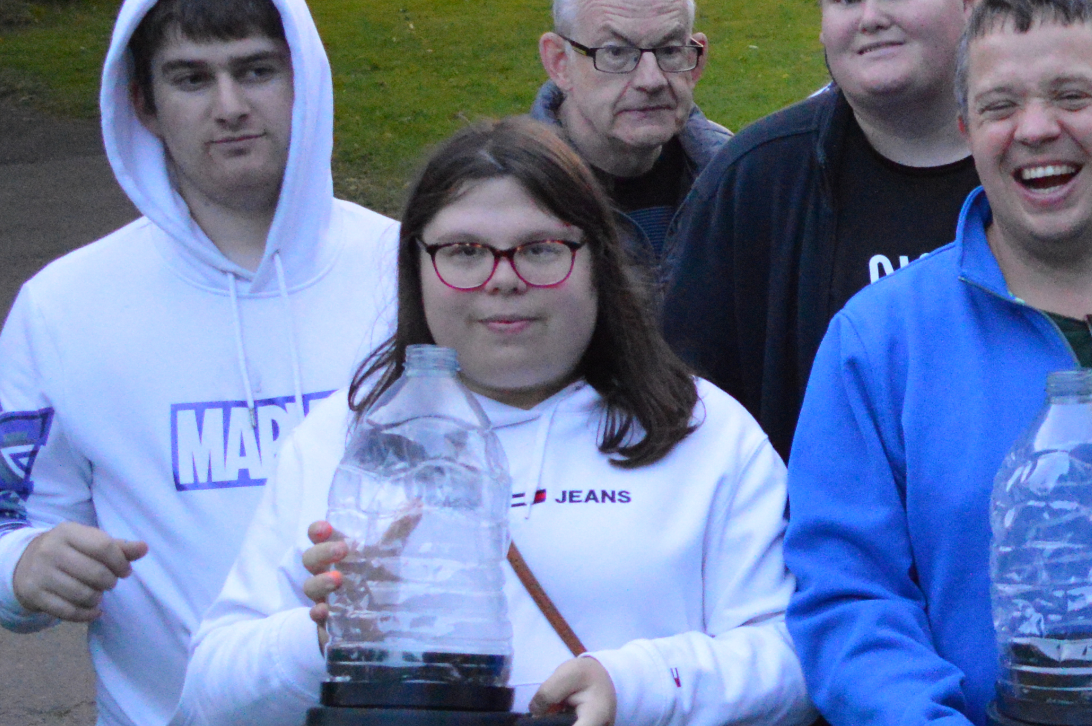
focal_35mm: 84
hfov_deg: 21.9
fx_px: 2546
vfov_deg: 16.2
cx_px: 1404
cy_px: 546
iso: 3200
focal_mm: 18
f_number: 3.5
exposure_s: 1/320
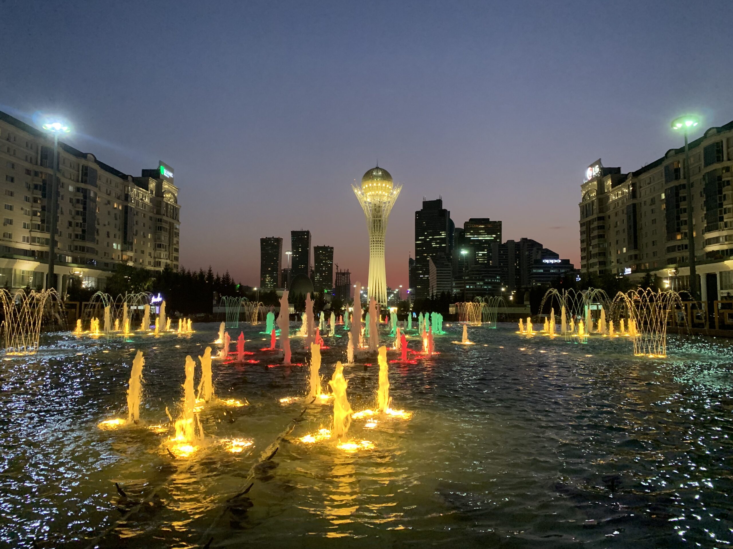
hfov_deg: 67.3
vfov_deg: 53.1
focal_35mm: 26
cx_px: 366
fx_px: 551
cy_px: 274
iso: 400
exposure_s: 1/33
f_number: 1.8
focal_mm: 4.25
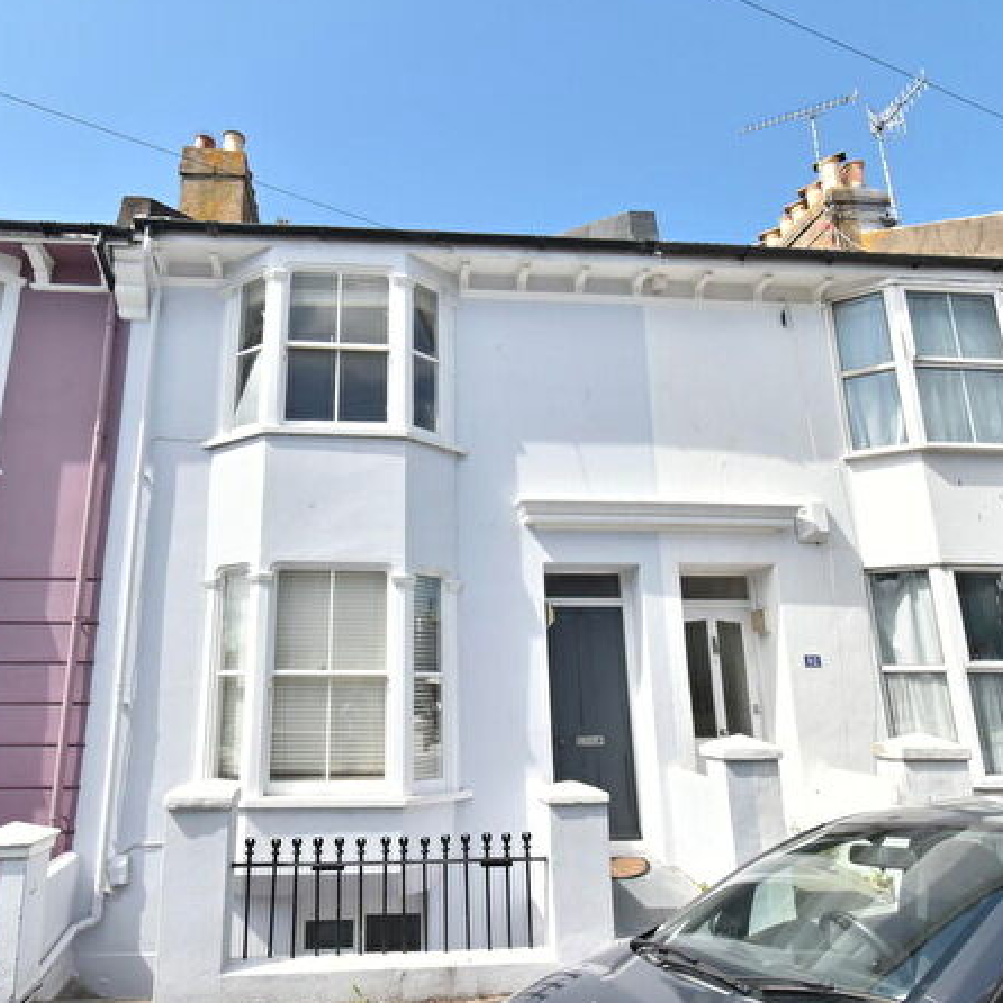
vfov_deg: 74.8
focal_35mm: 20
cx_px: 398
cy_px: 512
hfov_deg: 74.0
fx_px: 656
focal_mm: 10
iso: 500
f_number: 11
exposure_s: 1/500
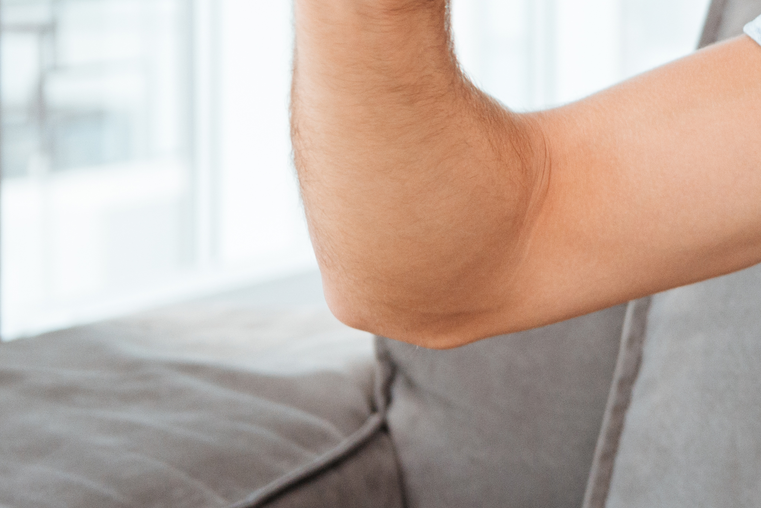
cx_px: 1168
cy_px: -34
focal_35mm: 172
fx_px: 3637
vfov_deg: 7.9
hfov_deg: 11.4
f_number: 3.2
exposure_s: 1/125
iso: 400
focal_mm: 48
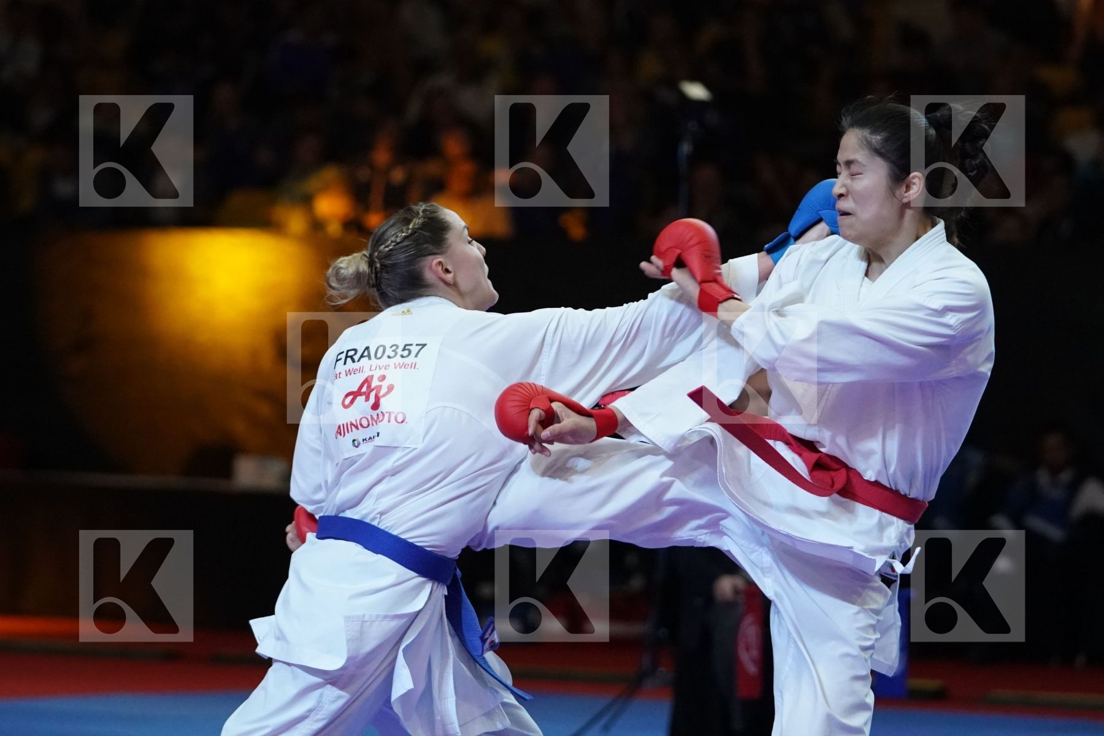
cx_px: 552
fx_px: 5090
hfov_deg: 12.4
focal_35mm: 166
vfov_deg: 8.3
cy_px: 368
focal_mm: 111
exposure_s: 1/1000
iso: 5000
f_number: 2.8
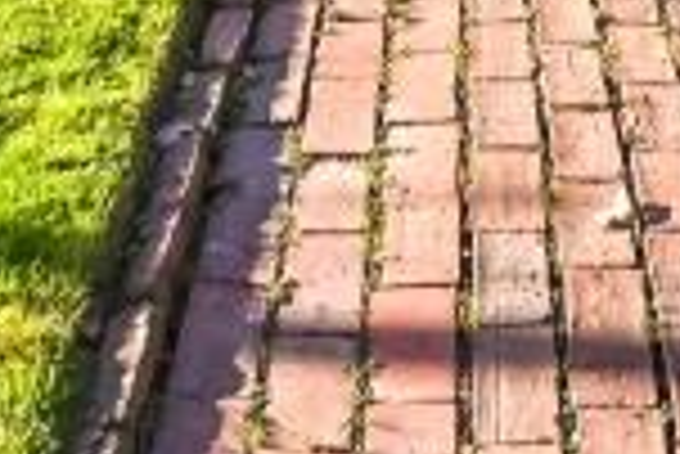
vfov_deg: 11.3
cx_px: 482
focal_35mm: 95
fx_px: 1796
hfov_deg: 21.3
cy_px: -728
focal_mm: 14
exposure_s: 1/2500
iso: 400
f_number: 4
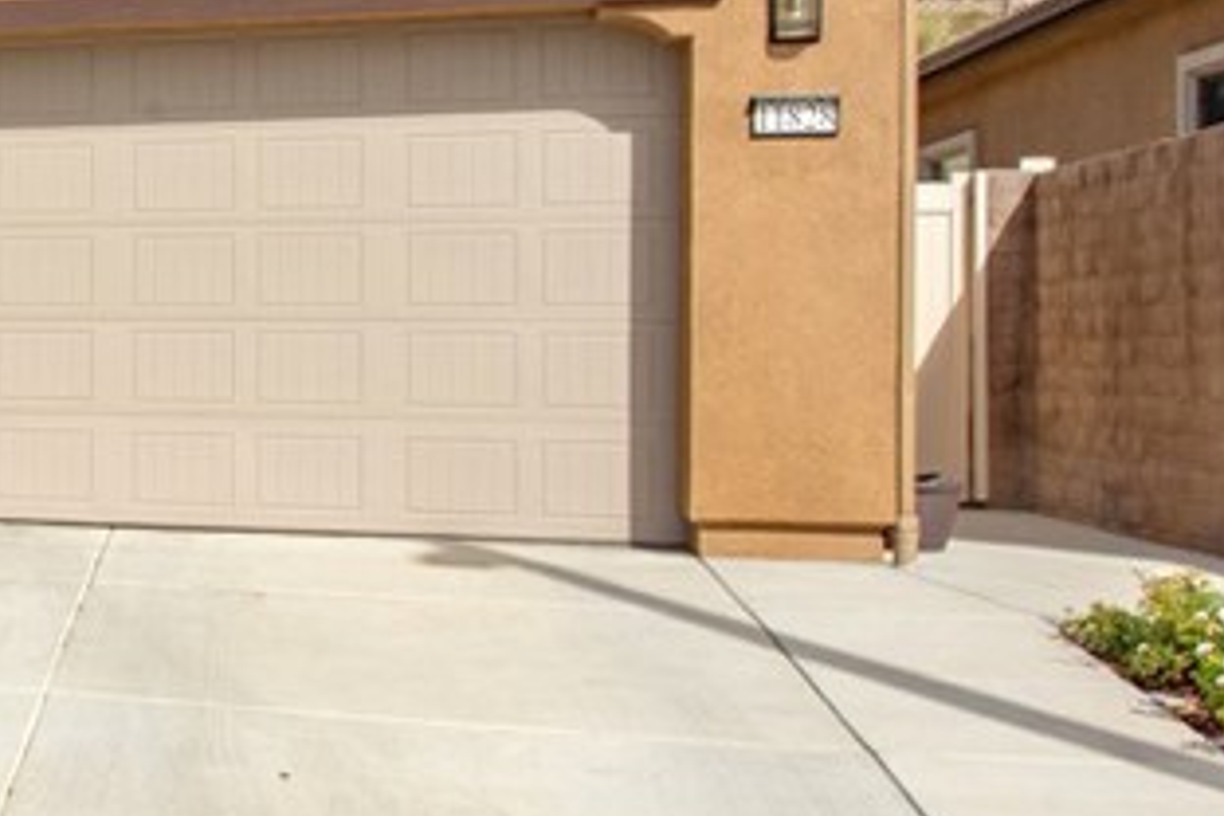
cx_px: -738
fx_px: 2346
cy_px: 292
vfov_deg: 19.7
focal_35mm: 69
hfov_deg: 22.4
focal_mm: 21
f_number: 13
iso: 200
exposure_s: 1/640
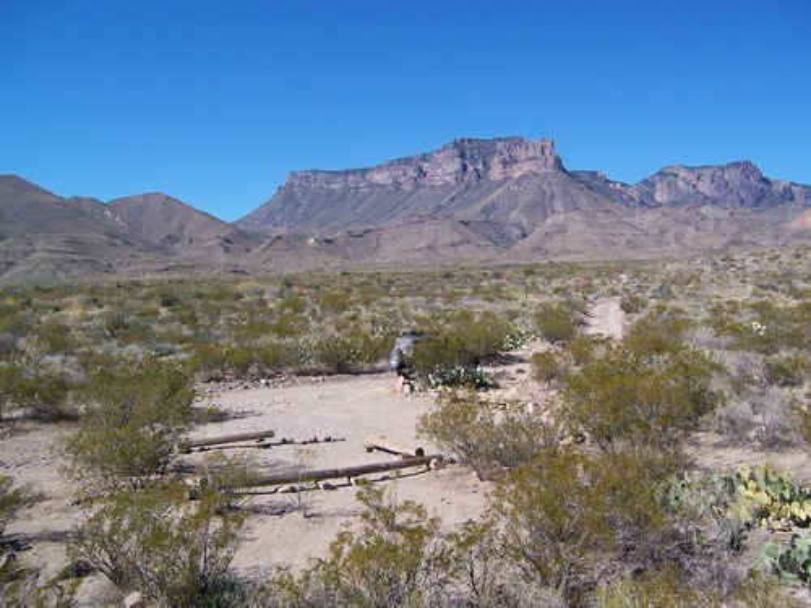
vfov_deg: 42.9
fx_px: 773
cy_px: 304
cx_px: 406
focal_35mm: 33
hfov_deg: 55.4
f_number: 3.4
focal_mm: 5.5
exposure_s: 1/1000
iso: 80
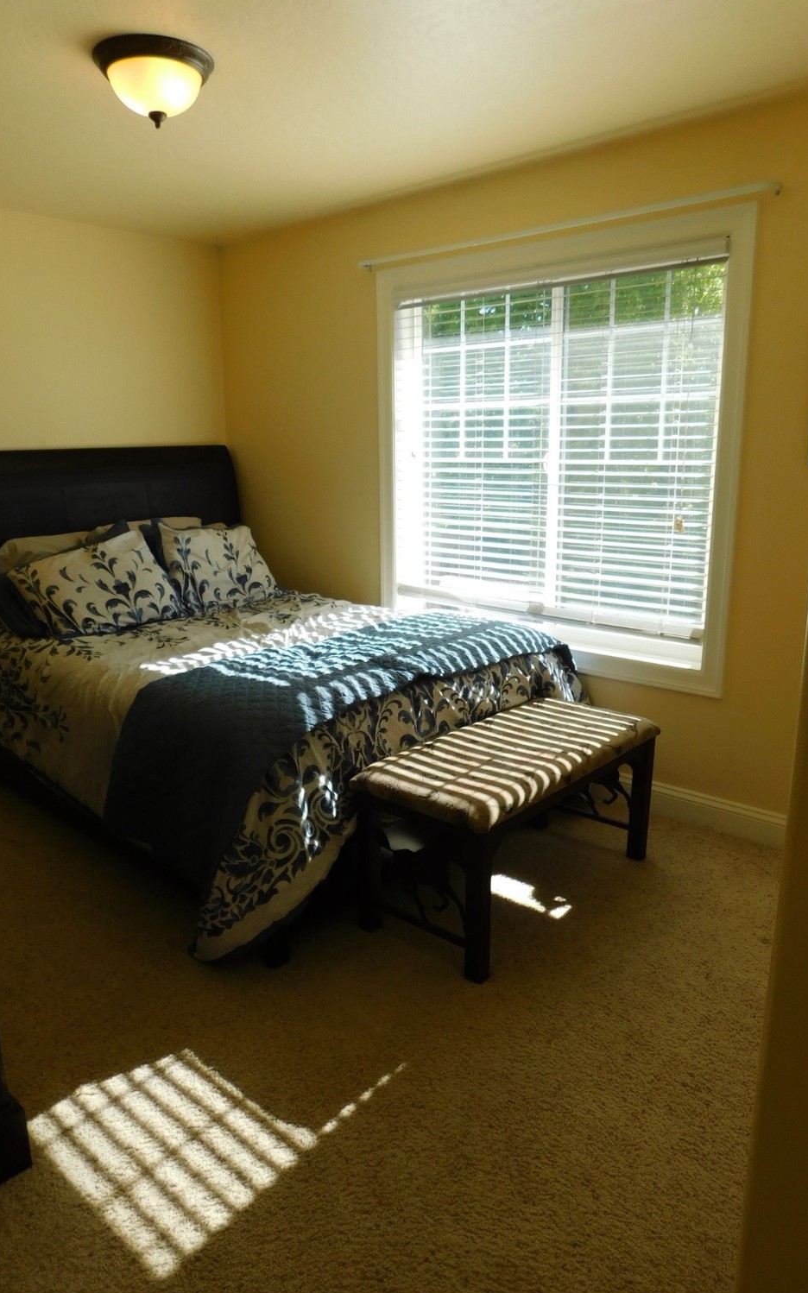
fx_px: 881
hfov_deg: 49.2
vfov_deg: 72.5
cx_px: 370
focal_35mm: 25
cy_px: 656
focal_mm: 4
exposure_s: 1/200
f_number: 3
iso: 125
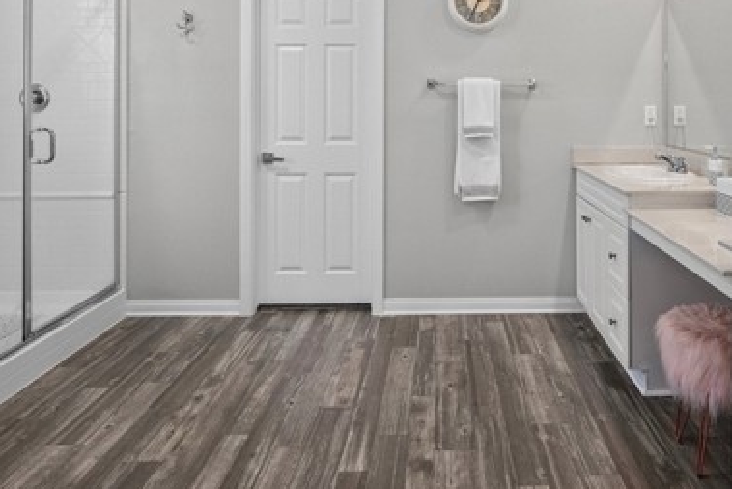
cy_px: 92
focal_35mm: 27
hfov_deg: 66.3
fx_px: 549
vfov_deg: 45.3
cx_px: 458
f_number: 8
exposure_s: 1/10
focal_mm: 16
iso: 2000
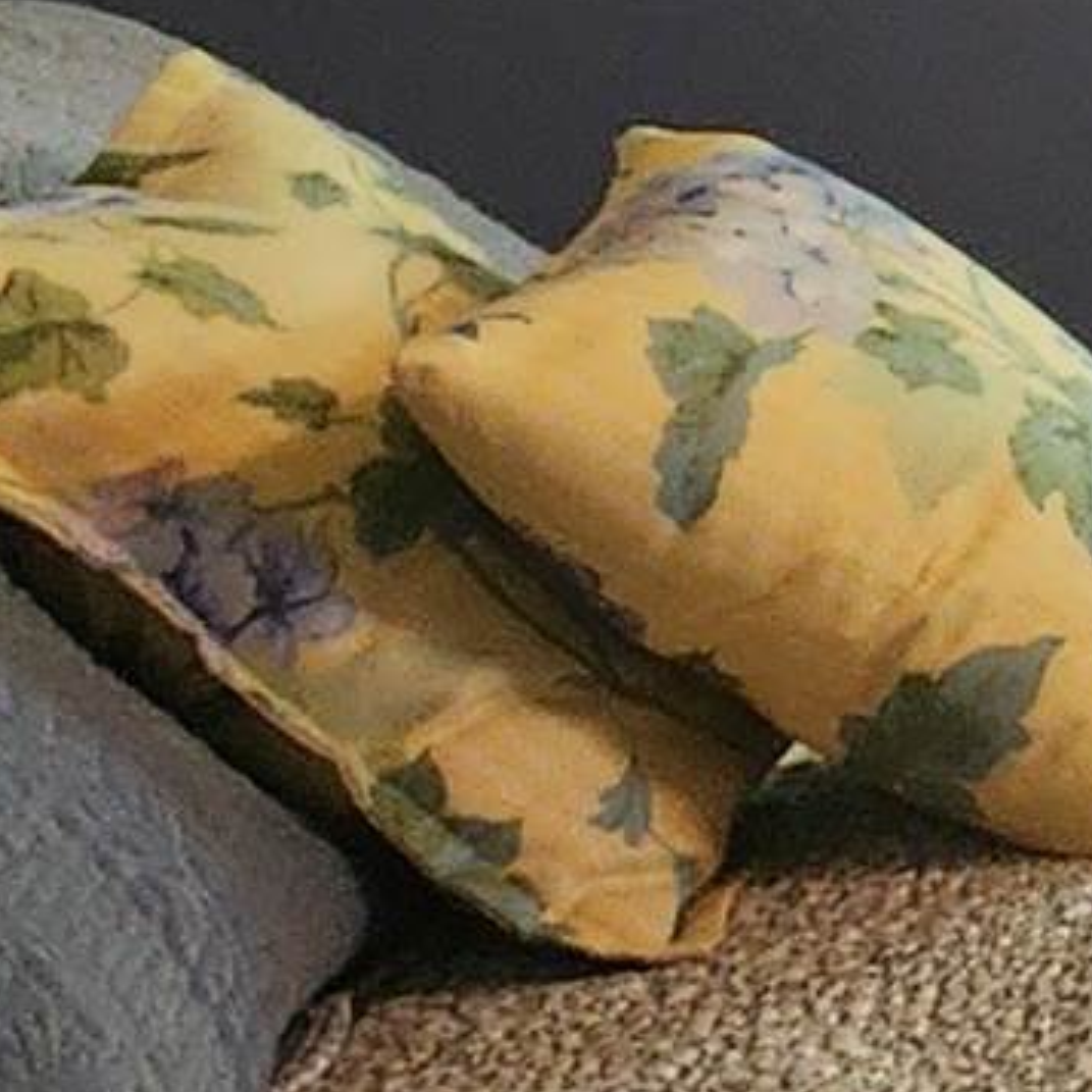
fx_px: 3533
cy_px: -557
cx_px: 3879
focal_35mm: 99
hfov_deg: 9.4
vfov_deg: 16.1
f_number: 2.2
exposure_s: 1/60
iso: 160
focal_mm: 2.2
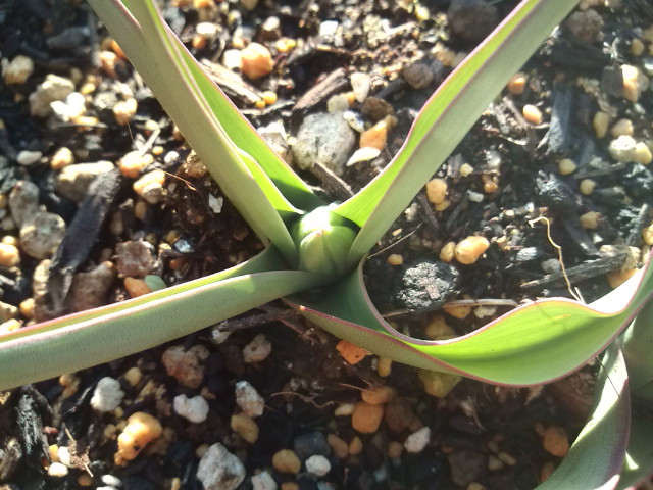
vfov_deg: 44.2
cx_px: 326
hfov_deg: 56.8
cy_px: 245
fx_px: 604
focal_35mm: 32
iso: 66
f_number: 2.8
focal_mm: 3.3
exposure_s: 1/100
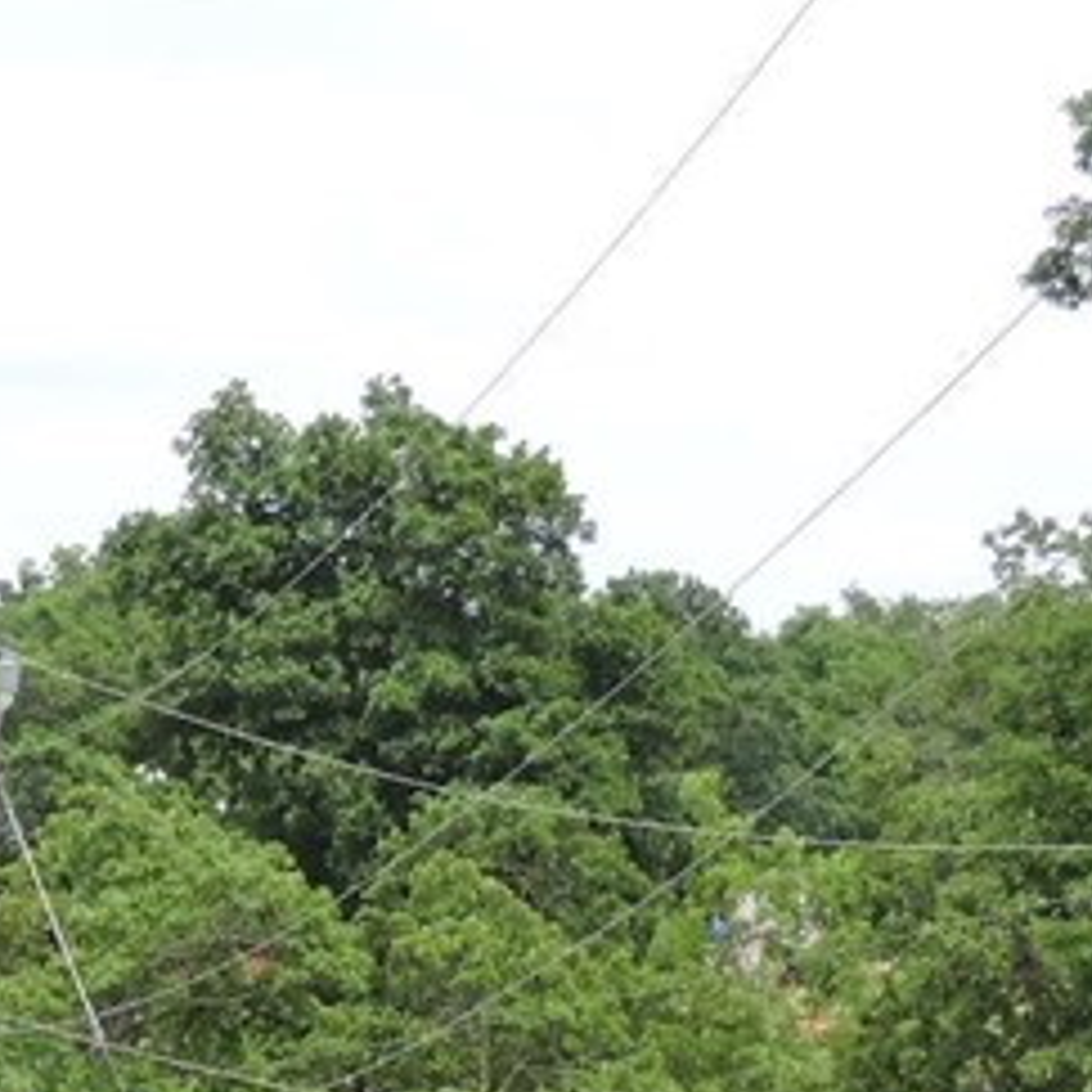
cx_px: -36
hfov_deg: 5.2
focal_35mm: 335
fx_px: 11956
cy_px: 1267
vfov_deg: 5.2
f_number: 4.1
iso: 100
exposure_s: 1/400
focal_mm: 16.1
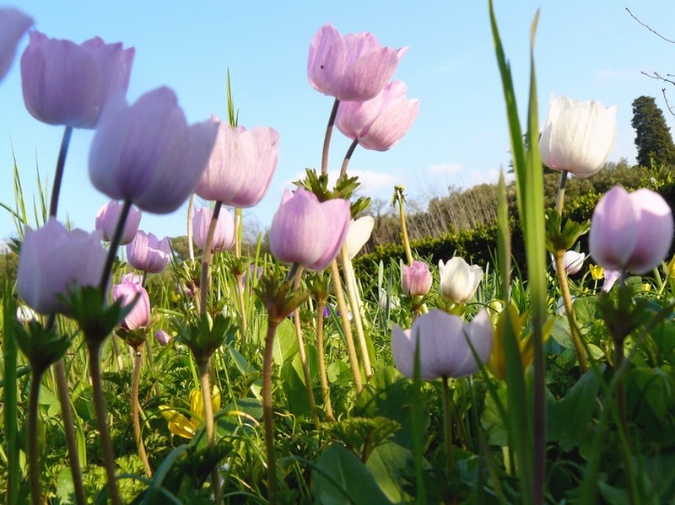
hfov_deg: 39.7
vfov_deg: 30.2
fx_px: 935
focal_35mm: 48
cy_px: 252
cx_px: 338
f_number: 5
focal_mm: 8
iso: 100
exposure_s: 1/200
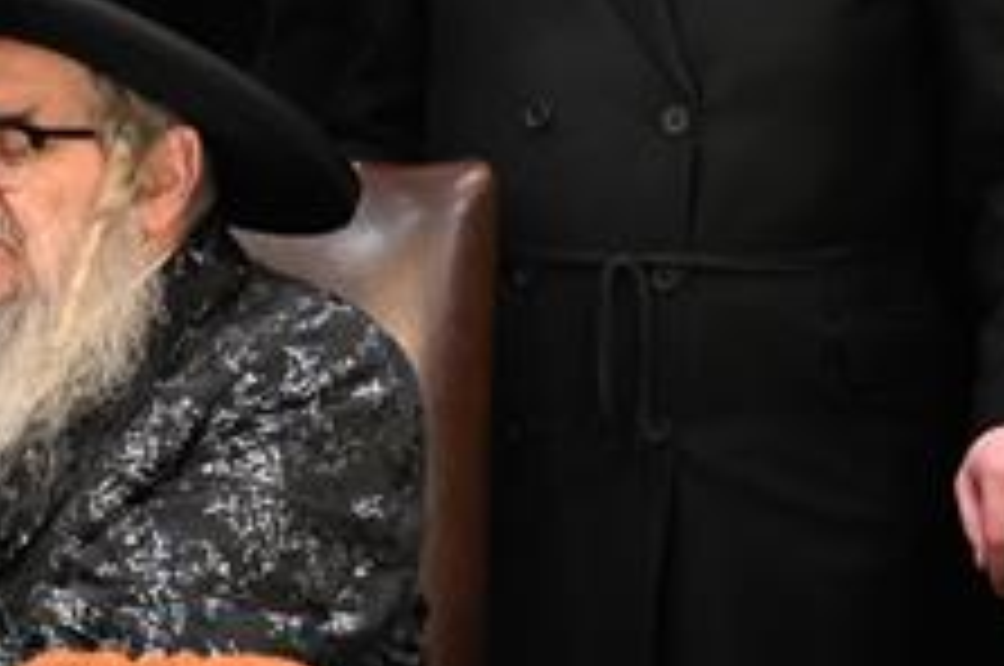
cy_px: 331
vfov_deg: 4.3
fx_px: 8967
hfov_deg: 6.4
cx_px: -302
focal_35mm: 322
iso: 1600
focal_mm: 70
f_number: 2.8
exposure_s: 1/125
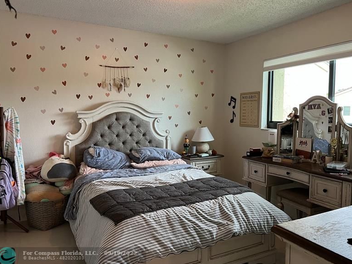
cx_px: 181
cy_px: 128
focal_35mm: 27
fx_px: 275
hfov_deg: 65.3
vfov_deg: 51.4
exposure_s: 1/60
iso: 200
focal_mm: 5.7
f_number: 1.5
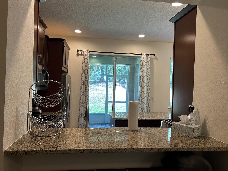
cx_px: 112
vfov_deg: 51.4
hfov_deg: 65.3
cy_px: 83
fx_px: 178
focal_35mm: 27
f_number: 1.5
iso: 100
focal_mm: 5.7
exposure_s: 1/120
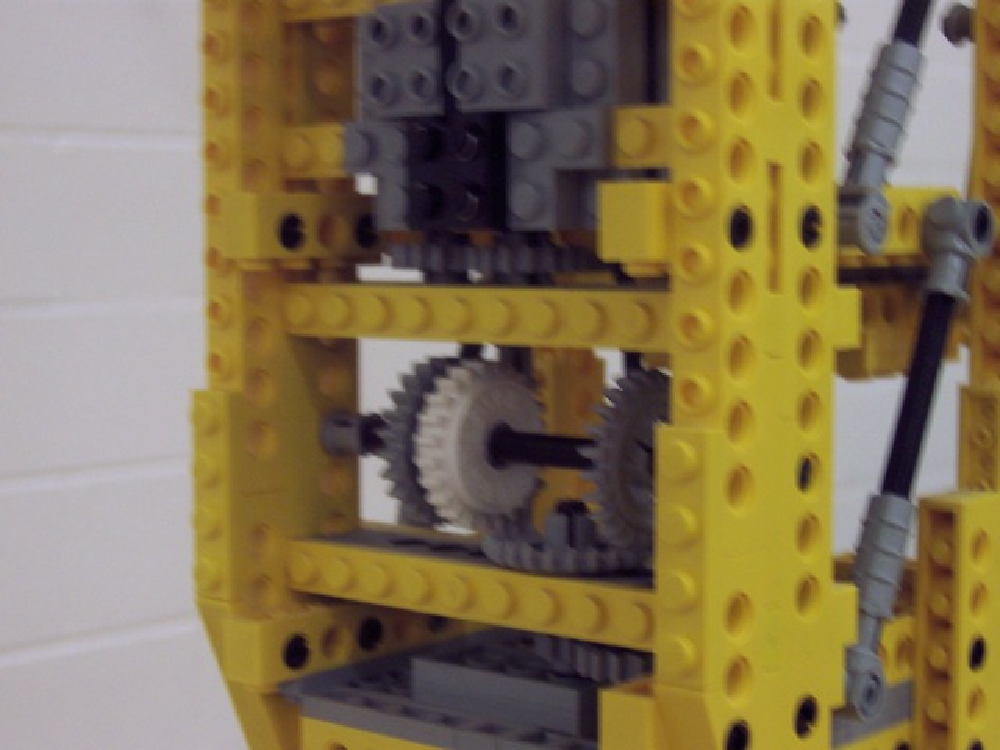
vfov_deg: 17.8
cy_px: 375
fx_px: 2398
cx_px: 500
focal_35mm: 83
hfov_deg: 23.6
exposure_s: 1/8
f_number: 4
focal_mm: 12.8
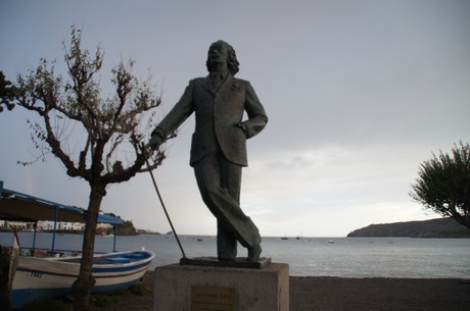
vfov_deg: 47.8
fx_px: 352
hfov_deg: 67.5
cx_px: 235
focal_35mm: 27
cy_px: 156
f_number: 4
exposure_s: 1/40
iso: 100
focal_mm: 18
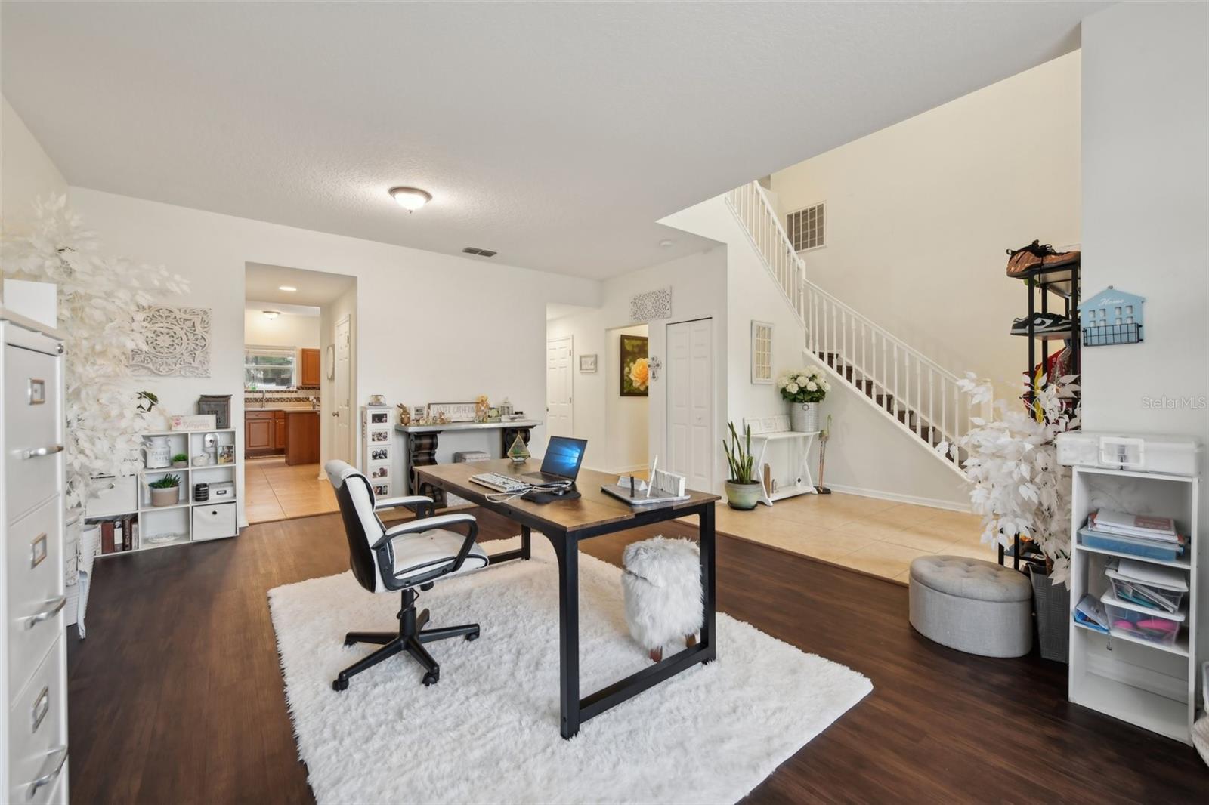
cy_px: 402
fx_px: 470
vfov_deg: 81.2
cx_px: 604
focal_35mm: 14
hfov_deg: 104.3
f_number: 8
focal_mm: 14
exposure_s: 1/8
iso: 400
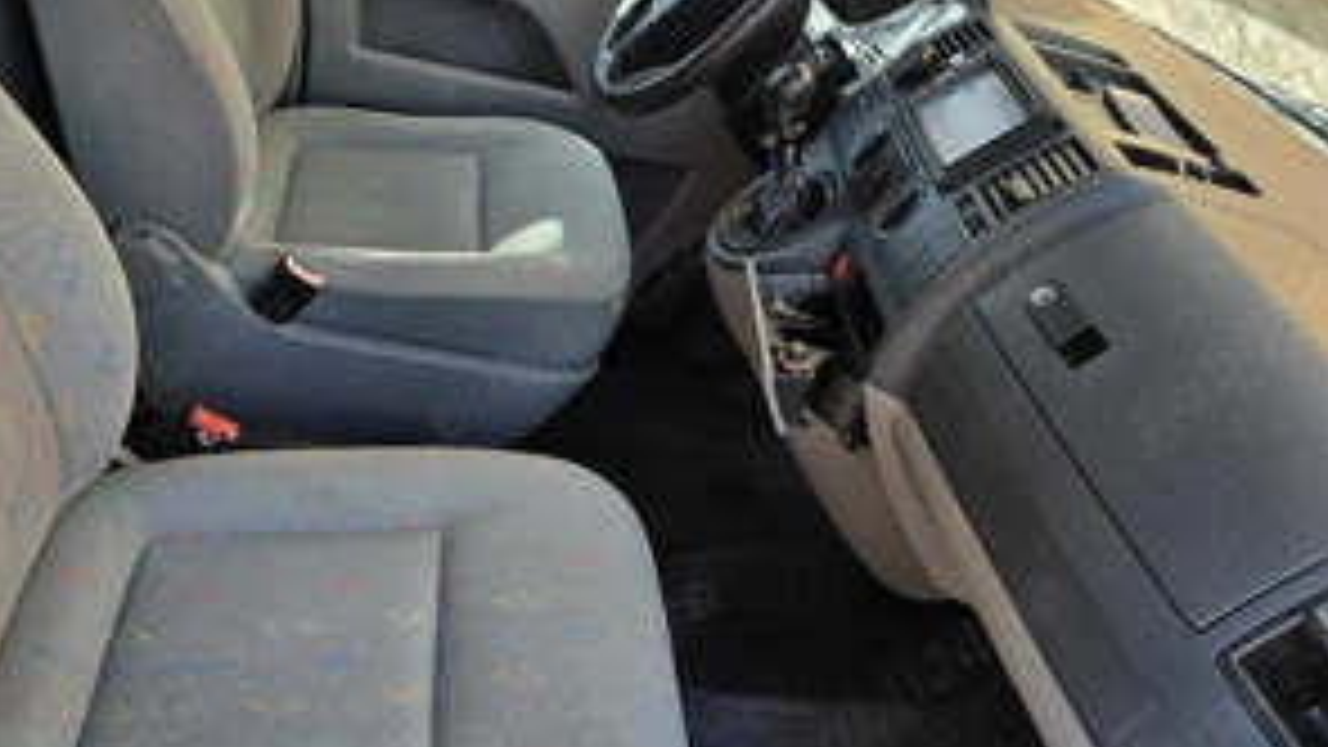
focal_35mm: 34
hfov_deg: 58.0
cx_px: 662
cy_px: 387
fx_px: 1197
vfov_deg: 34.7
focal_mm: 6.3
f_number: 1.7
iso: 40
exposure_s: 1/182
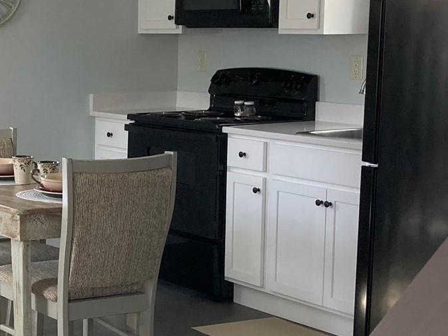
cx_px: -58
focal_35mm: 85
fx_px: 1100
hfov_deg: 21.7
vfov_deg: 17.4
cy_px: 161
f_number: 1.8
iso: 80
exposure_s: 1/74
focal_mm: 3.99
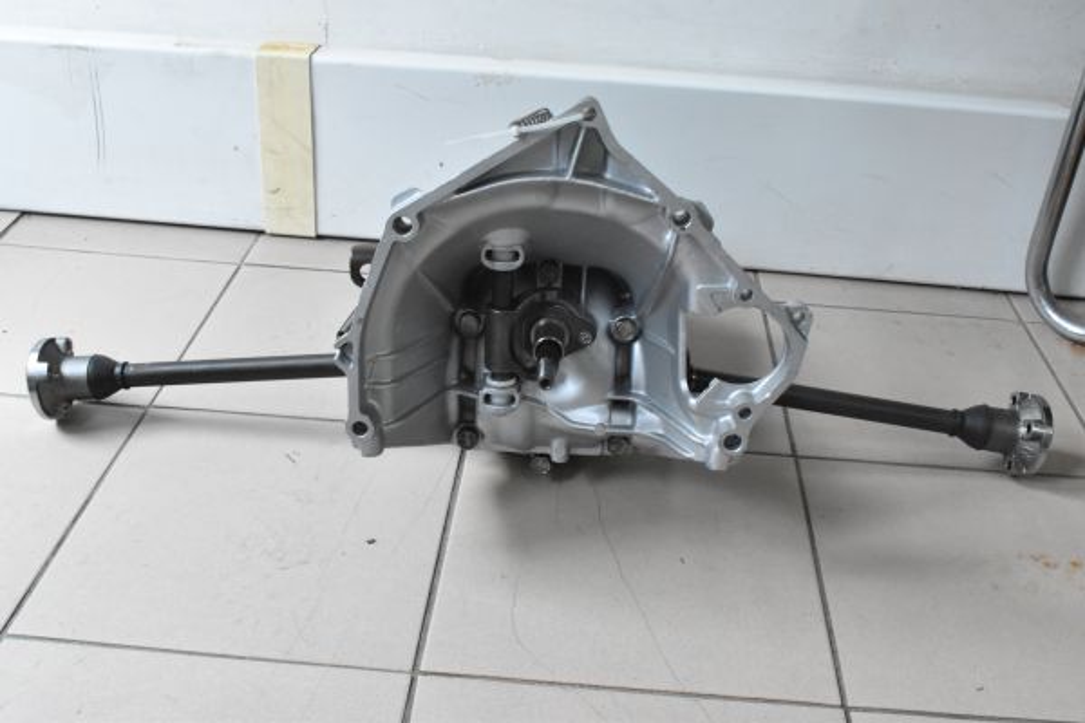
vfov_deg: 35.5
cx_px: 542
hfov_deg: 51.3
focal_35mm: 38
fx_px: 1130
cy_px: 362
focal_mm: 25
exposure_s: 1/40
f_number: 14
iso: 4500
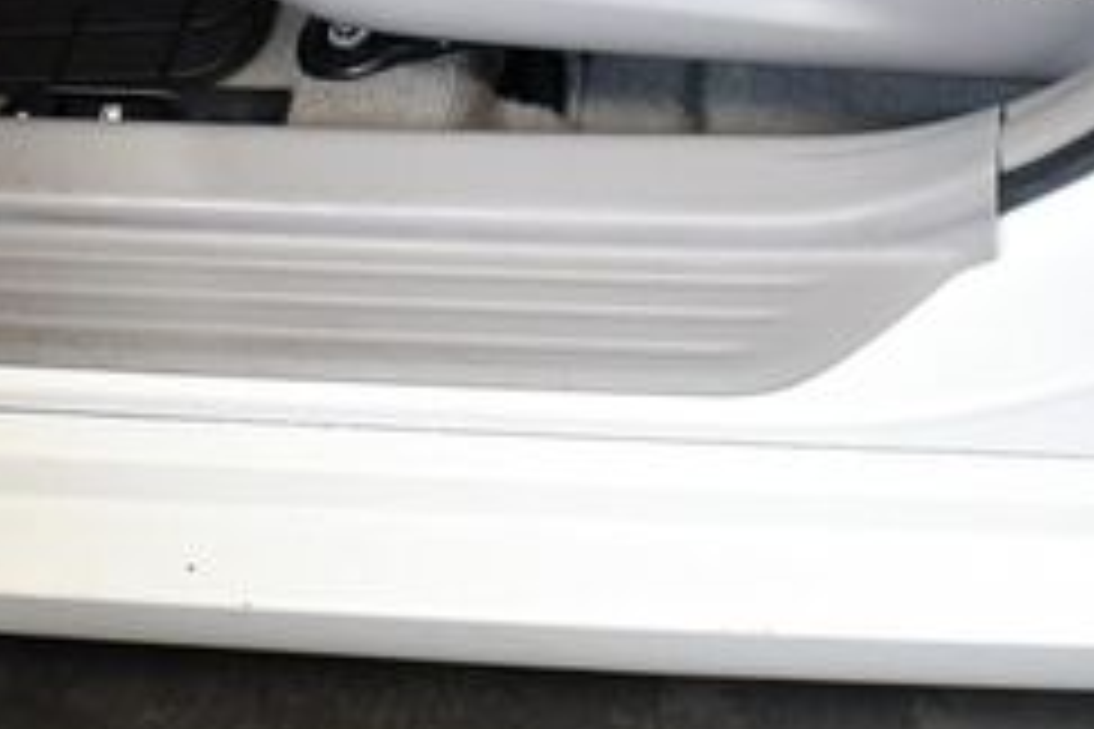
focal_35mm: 95
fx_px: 2887
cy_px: -76
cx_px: 540
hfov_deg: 21.5
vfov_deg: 14.1
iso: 1250
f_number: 3.5
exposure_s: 1/125
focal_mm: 18
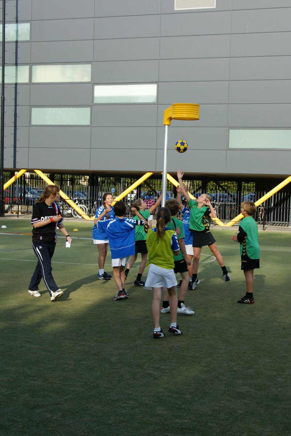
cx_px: 146
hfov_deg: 31.9
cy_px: 218
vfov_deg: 46.4
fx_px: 509
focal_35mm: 42
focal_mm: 28
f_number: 7.1
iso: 200
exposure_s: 1/400
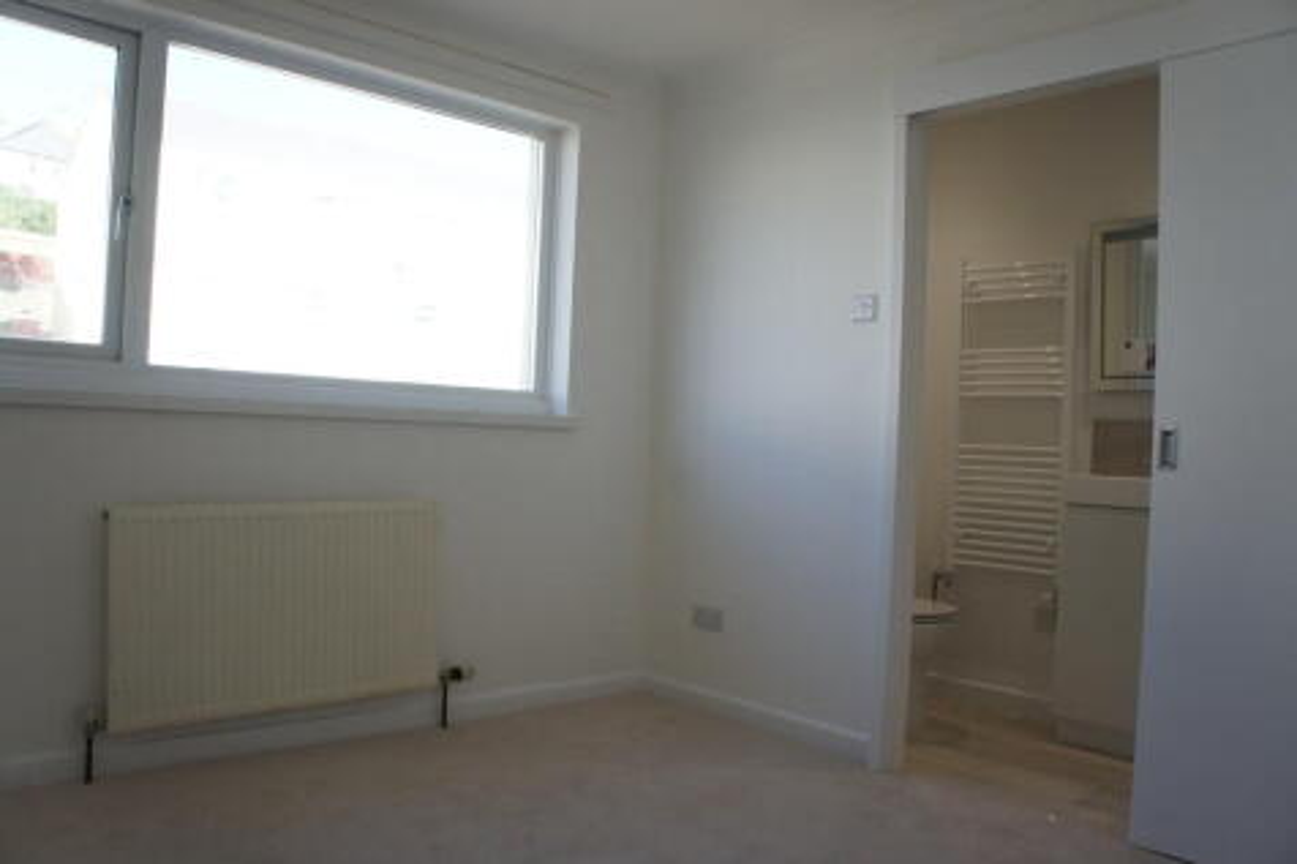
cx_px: 648
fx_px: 972
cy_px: 432
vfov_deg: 47.9
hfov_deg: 67.4
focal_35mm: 27
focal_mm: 18
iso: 200
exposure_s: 1/80
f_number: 5.6
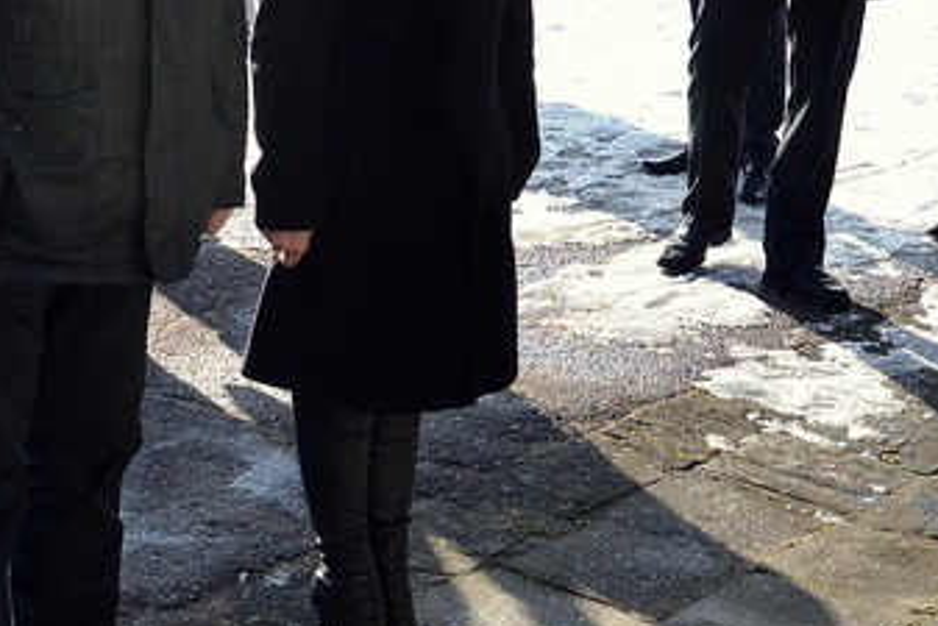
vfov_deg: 17.1
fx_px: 2085
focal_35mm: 80
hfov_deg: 25.0
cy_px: 303
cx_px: 223
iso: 400
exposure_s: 1/1000
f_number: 4.5
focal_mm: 18
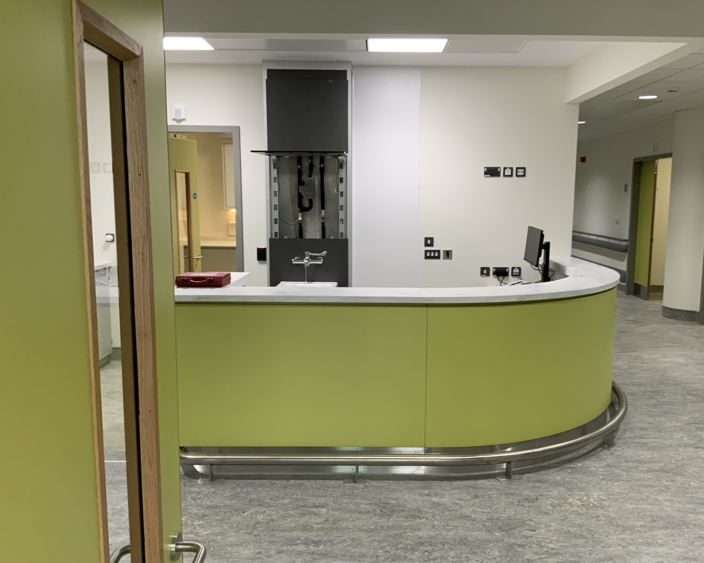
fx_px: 646
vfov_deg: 47.1
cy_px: 282
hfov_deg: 57.1
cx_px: 379
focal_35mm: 31
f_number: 1.8
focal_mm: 3
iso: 64
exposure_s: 1/72
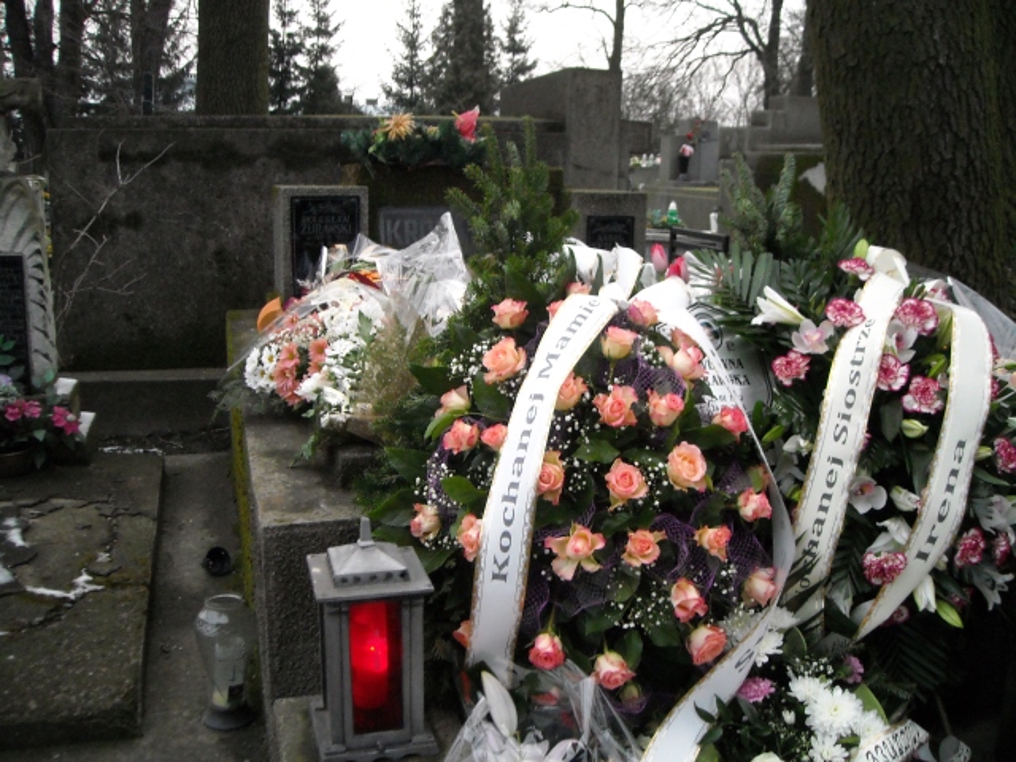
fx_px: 1027
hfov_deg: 52.6
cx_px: 508
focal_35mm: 35
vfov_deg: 40.7
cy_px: 381
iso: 400
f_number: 2.8
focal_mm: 5.7
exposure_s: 1/60
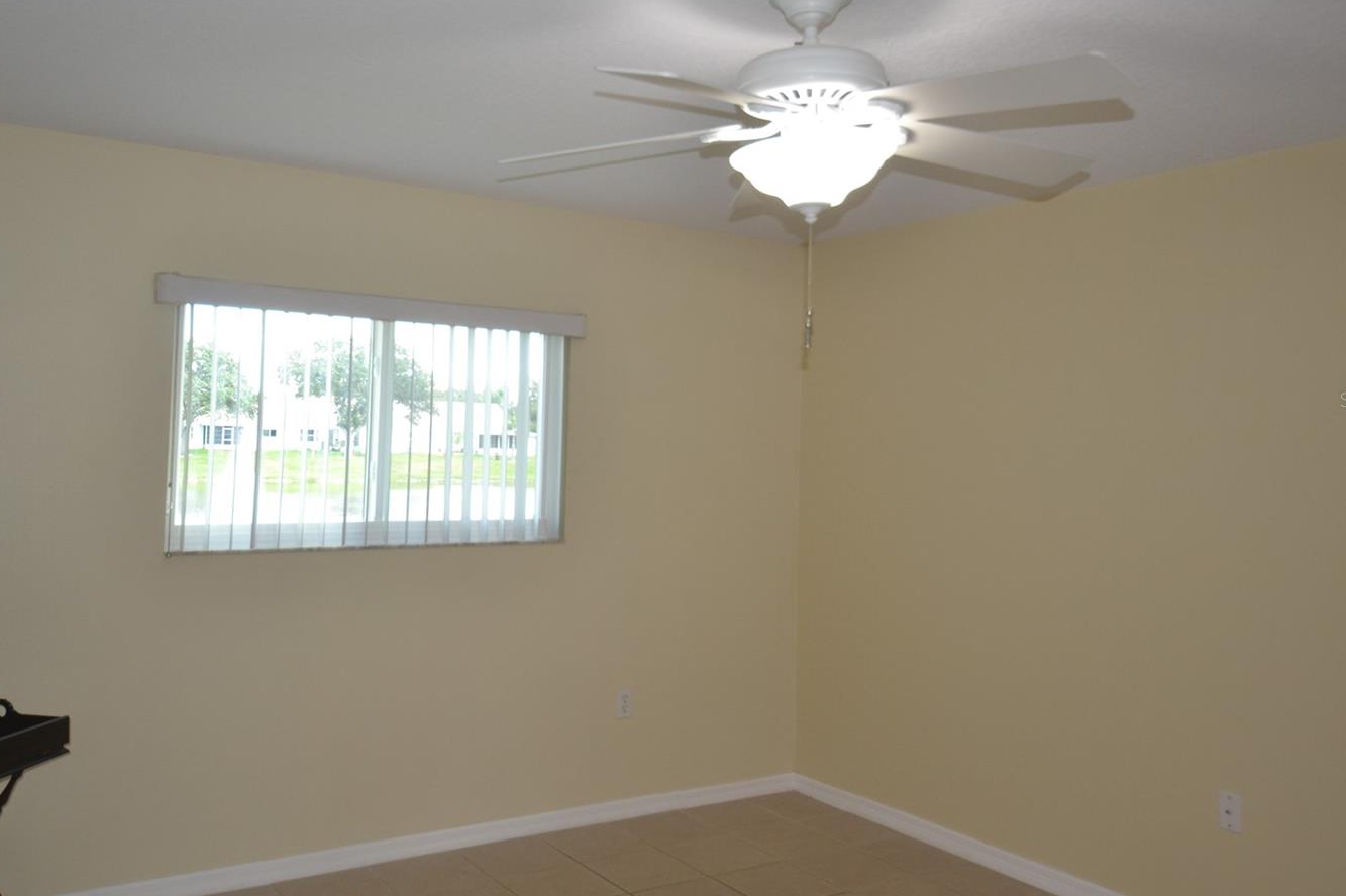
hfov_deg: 60.9
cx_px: 622
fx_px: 1144
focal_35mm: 31
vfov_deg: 42.7
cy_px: 400
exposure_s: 1/60
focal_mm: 17
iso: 400
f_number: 4.2
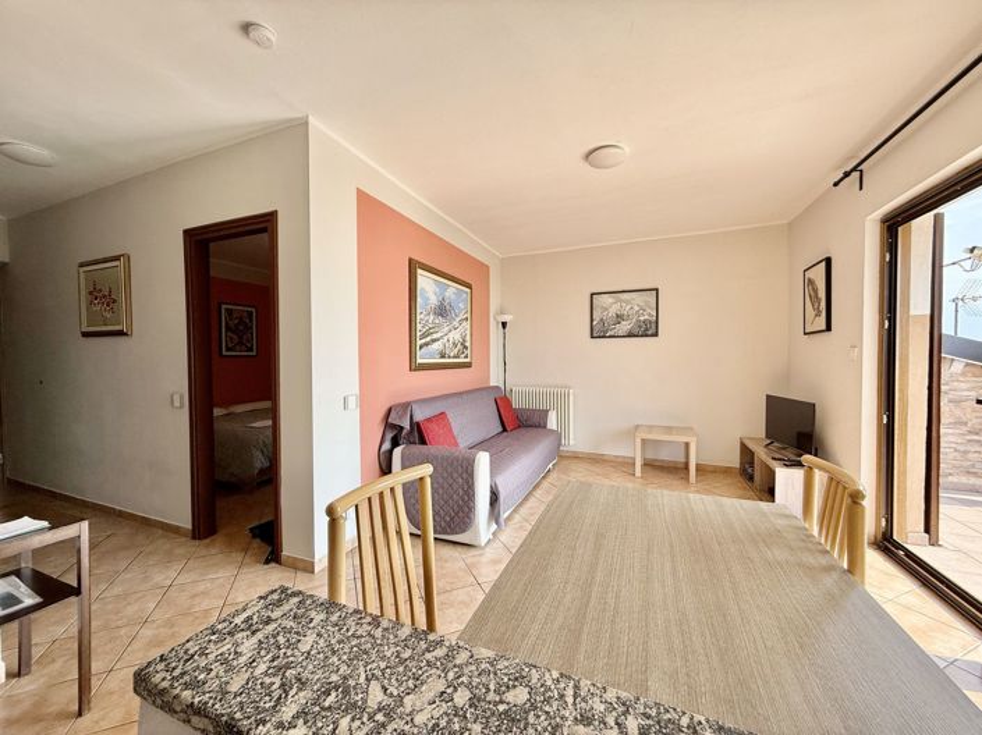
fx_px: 397
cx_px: 491
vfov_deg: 85.6
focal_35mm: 14
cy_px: 368
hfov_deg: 102.1
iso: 50
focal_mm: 2.22
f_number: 2.2
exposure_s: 1/274
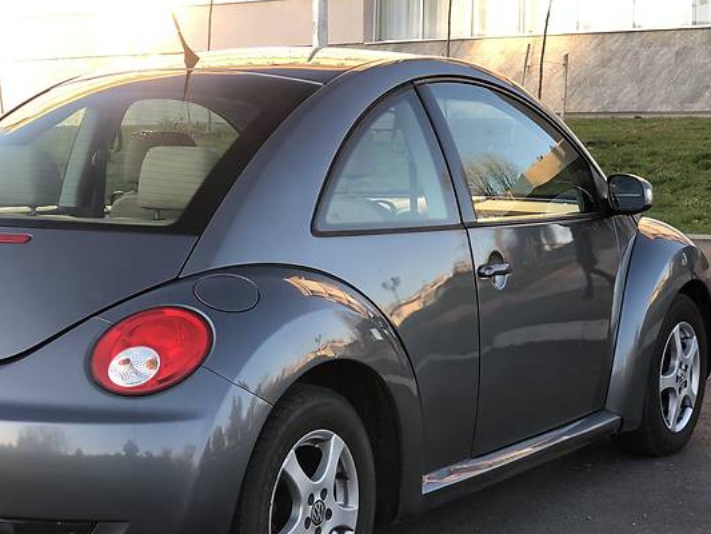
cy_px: 348
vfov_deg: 18.9
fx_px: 1602
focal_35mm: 78
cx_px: 227
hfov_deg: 24.9
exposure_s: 1/120
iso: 32
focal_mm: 6
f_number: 2.4
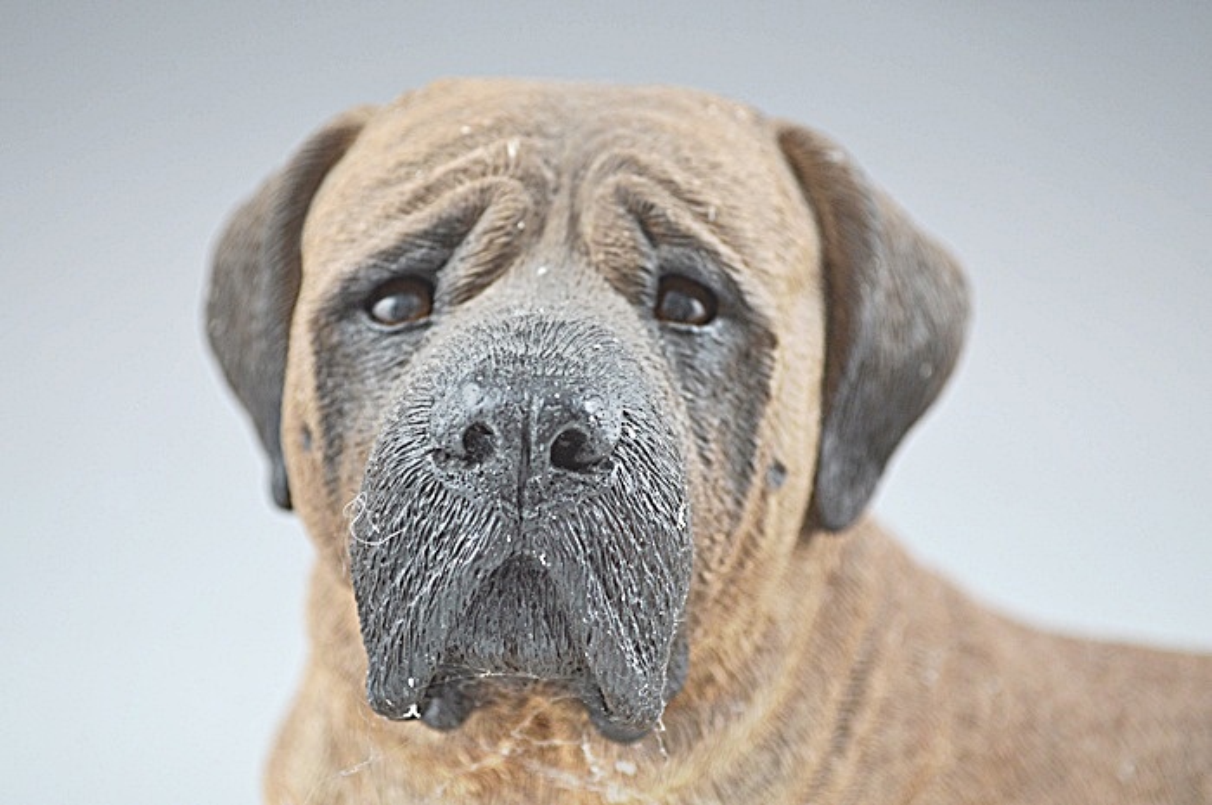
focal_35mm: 63
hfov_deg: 31.9
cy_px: 402
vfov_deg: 21.5
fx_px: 2119
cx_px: 606
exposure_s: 1/50
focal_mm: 42
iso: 400
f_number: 5.3
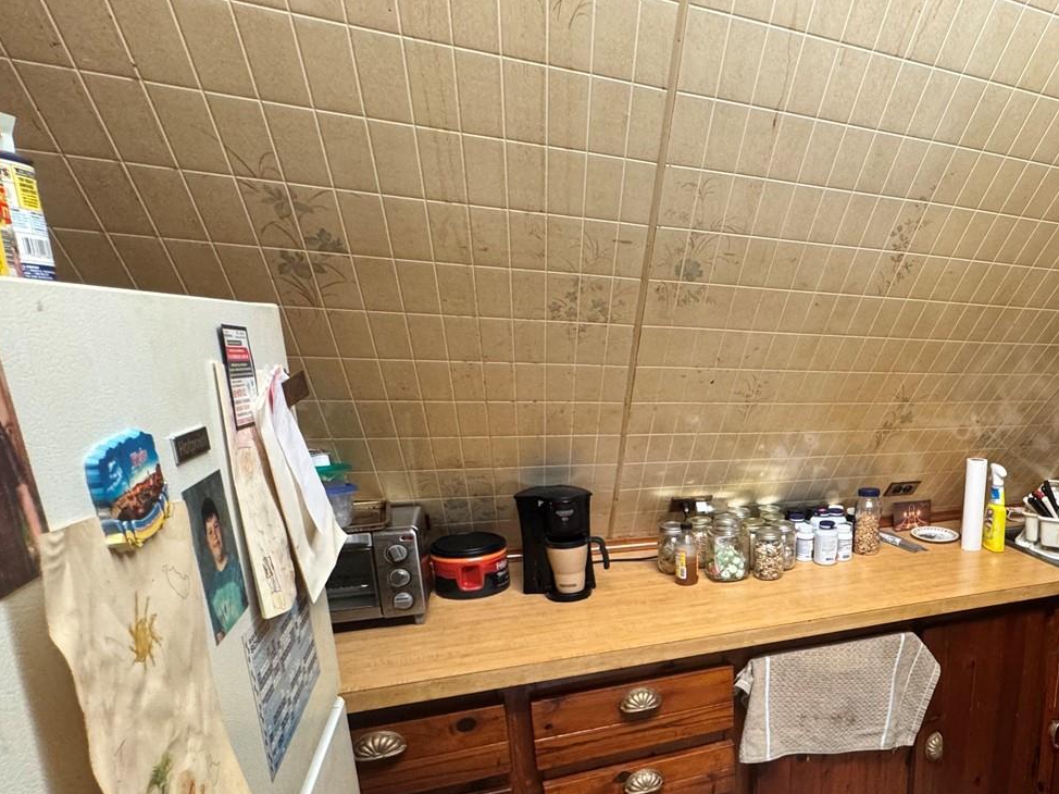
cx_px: 848
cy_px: 545
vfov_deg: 57.2
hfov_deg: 67.0
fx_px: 703
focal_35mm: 23
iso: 500
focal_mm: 2.22
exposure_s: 1/60
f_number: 2.2
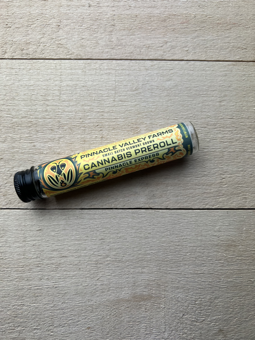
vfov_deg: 67.3
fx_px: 255
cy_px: 170
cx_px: 128
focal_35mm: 26
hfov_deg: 53.1
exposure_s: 1/387
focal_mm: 5.7
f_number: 1.5
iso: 50
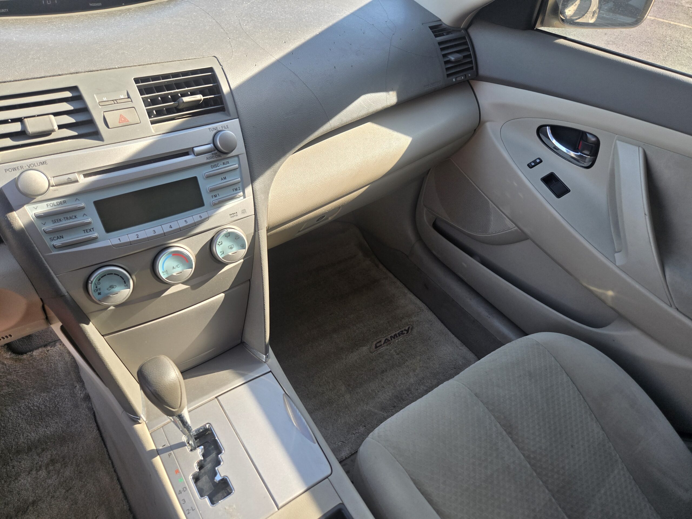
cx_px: 346
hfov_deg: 73.9
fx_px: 460
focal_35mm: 23
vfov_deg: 58.9
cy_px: 260
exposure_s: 1/508
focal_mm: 5.4
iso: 80
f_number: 1.8
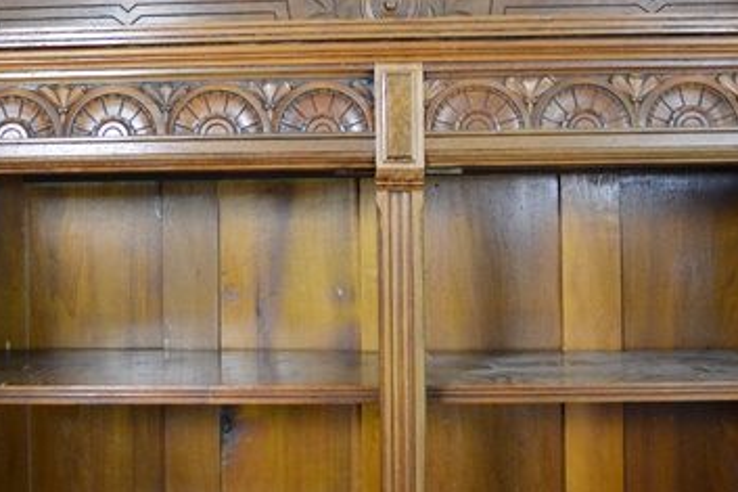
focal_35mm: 51
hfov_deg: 38.7
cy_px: 182
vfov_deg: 26.4
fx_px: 1045
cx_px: 297
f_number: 3.8
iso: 800
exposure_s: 1/40
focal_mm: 20
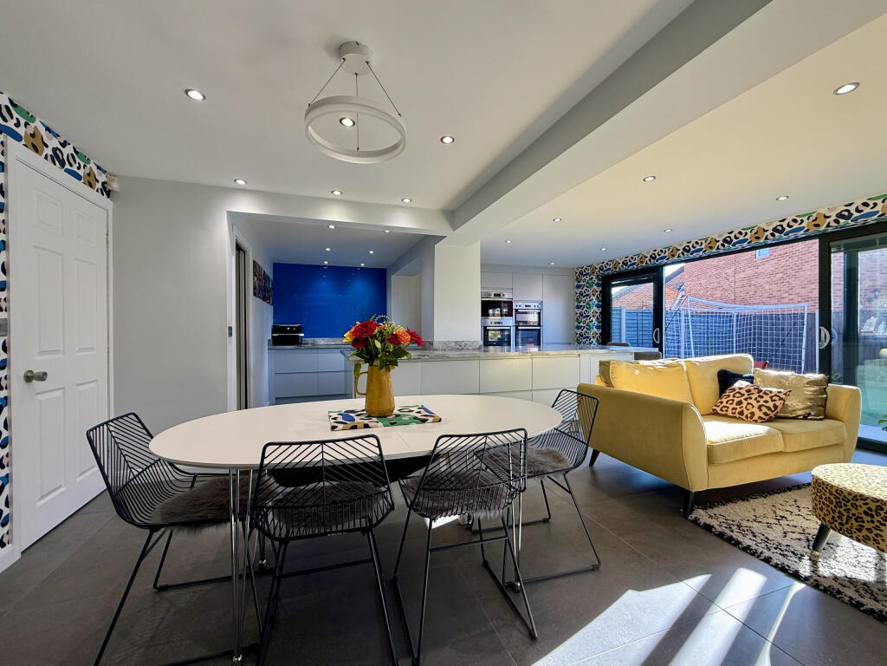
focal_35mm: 14
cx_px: 444
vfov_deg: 85.7
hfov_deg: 102.1
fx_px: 359
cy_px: 333
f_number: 2.2
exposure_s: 1/100
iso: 64
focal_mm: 2.22
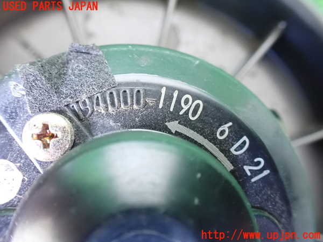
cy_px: 121
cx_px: 162
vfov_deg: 46.8
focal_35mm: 30
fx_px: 280
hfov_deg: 60.0
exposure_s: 1/20
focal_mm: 5.4
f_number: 2.3
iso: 1600
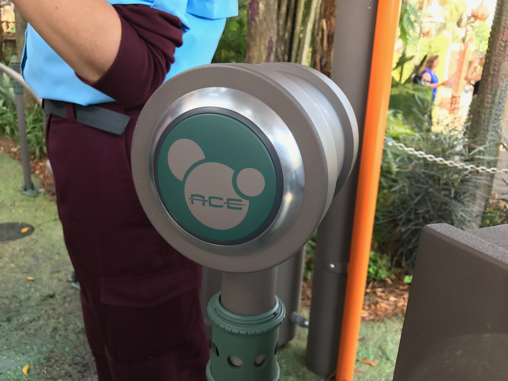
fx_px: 411
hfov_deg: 63.4
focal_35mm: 28
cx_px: 254
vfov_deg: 49.7
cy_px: 190
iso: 40
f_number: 1.8
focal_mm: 3.99
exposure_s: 1/120
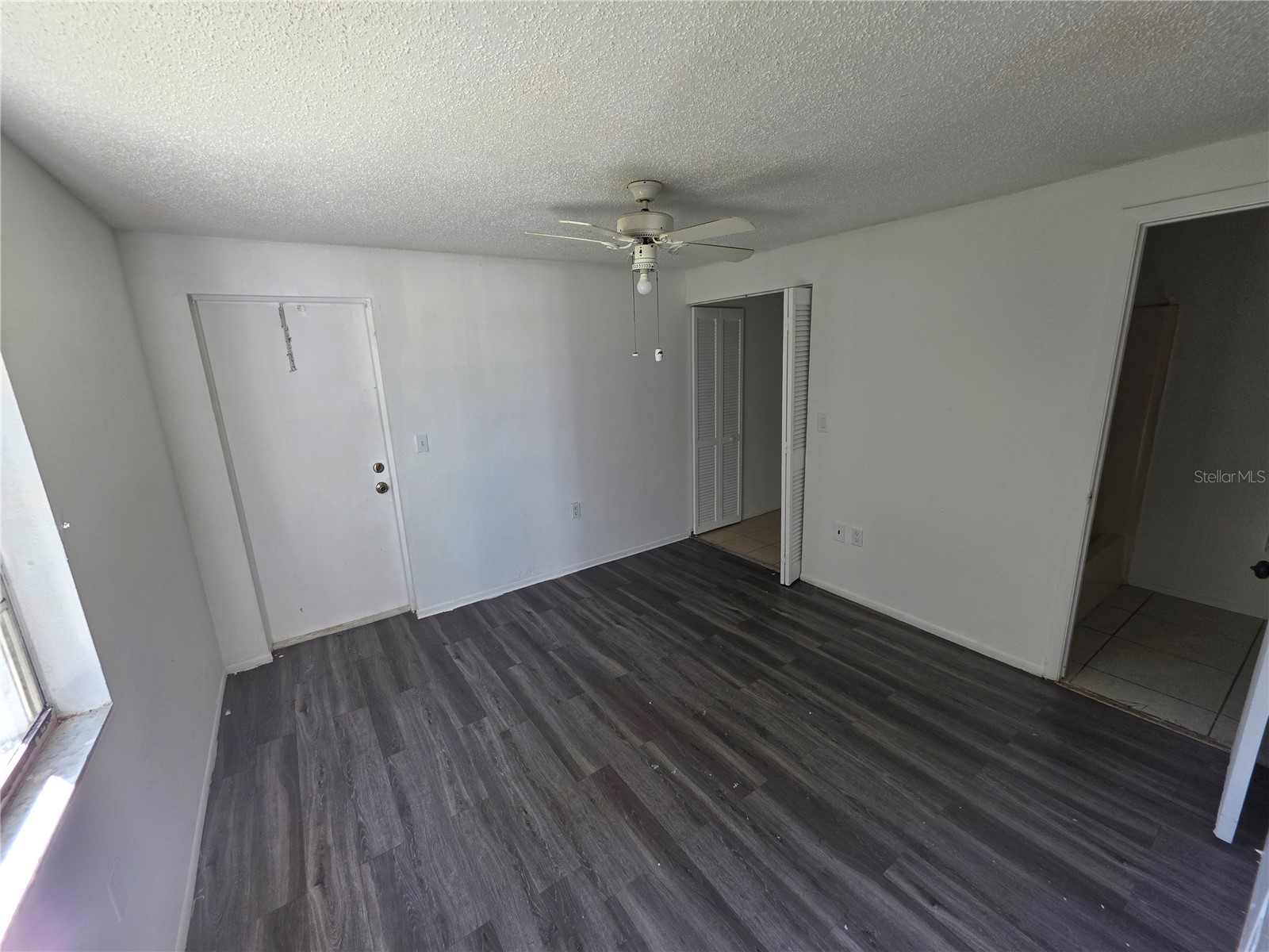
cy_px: 476
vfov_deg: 89.9
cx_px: 634
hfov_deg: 106.2
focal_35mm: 13
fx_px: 477
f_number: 1.9
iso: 64
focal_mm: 2.2
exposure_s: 1/120
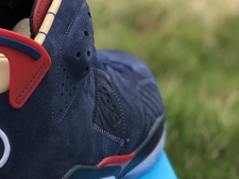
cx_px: -79
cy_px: 162
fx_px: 1050
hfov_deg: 12.5
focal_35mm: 152
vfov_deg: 9.7
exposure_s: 1/545
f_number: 2.4
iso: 16
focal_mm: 6
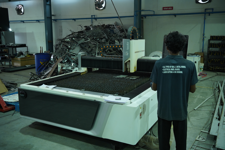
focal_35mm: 35
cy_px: 75
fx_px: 219
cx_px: 112
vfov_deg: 37.9
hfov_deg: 54.4
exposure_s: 1/125
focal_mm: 35
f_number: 4
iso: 800
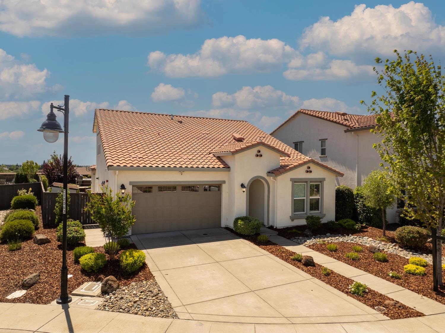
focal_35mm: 24
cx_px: 222
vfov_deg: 56.8
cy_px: 166
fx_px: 308
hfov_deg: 71.6
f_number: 3.2
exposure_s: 1/80
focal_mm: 12.29
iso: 100
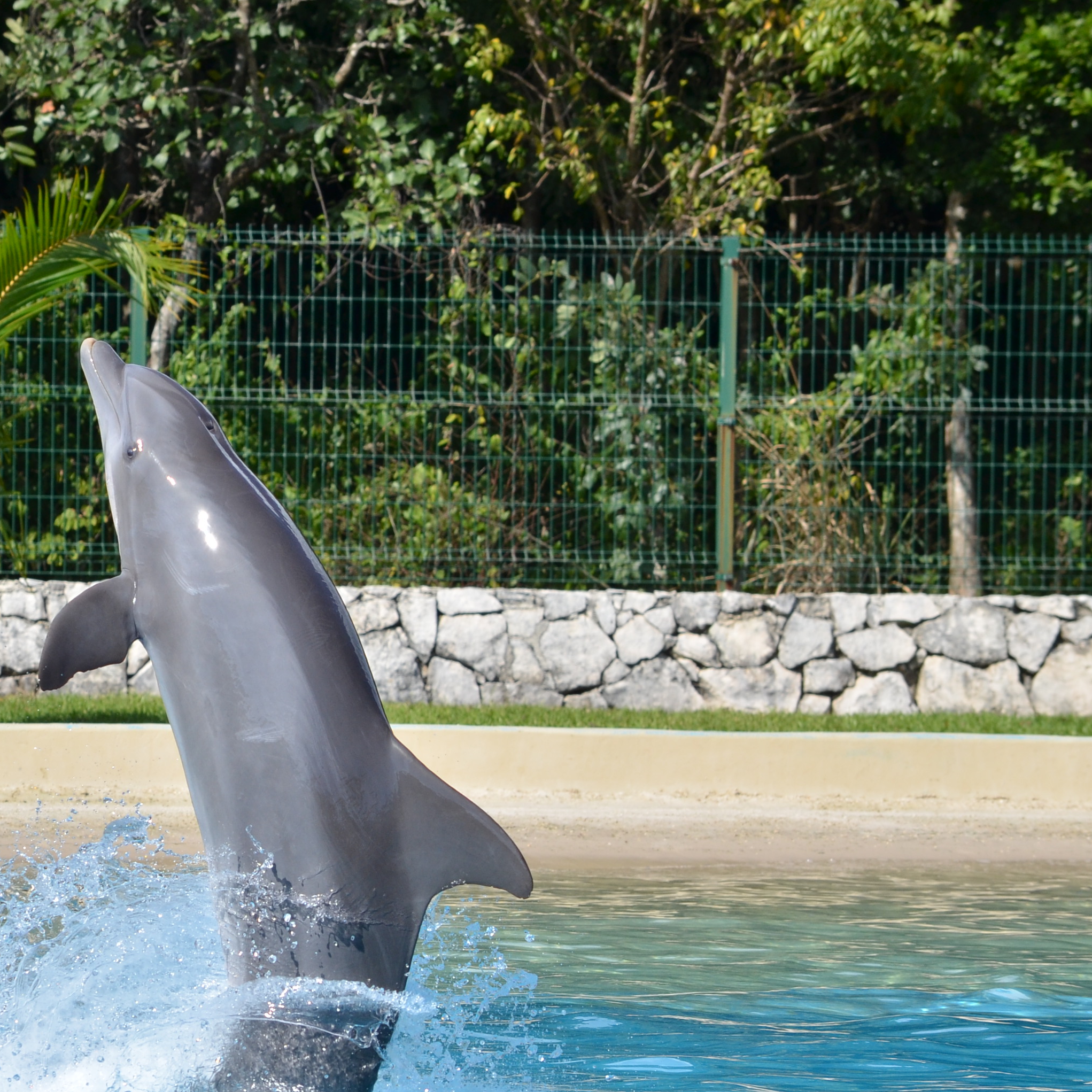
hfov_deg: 4.9
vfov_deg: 4.9
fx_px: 12733
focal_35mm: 357
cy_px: 621
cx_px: 169
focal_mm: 155
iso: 320
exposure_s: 1/1250
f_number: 8
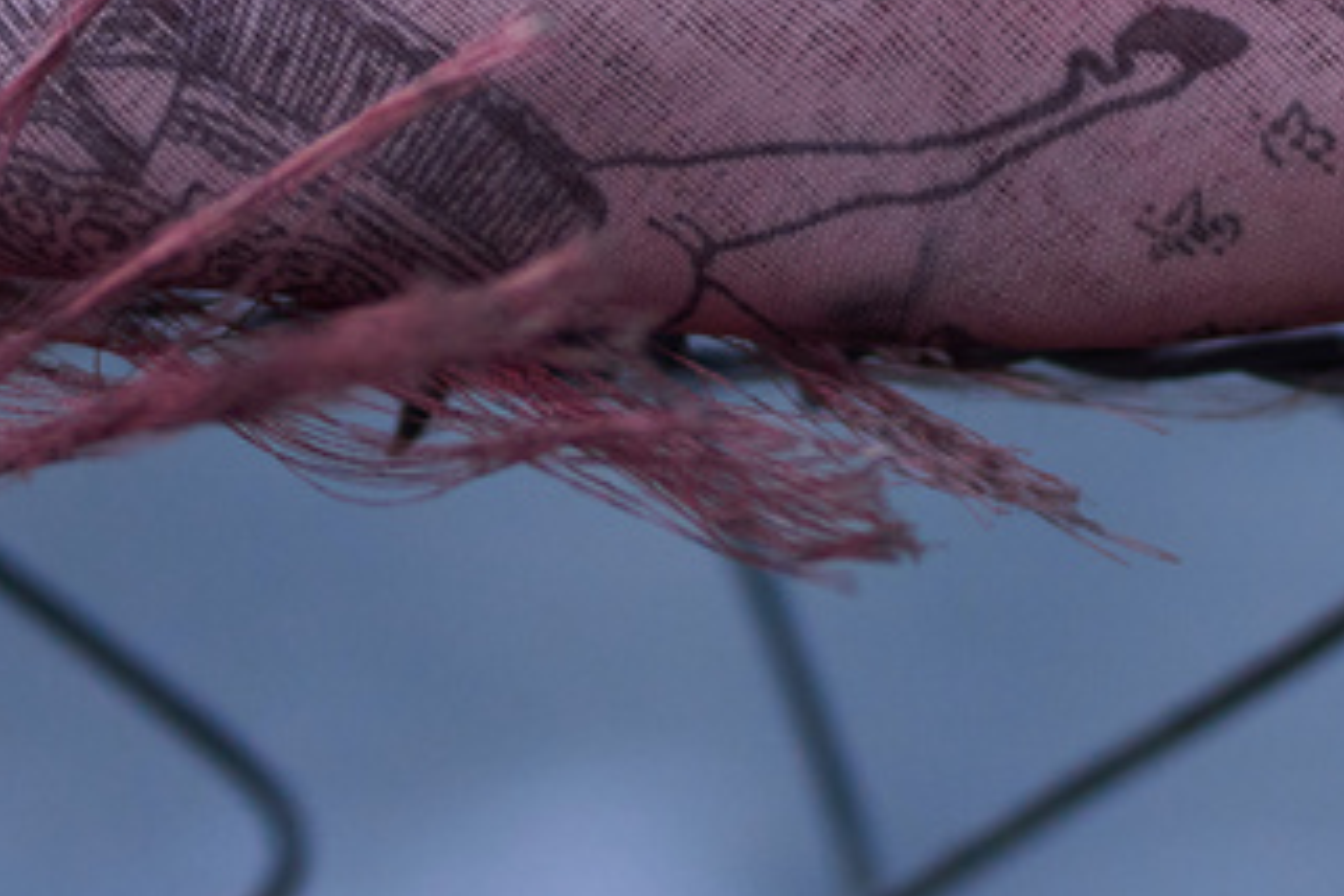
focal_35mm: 166
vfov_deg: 8.1
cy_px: -345
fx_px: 6197
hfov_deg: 12.0
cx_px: 1729
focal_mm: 35
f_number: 1.4
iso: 640
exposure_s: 1/2000
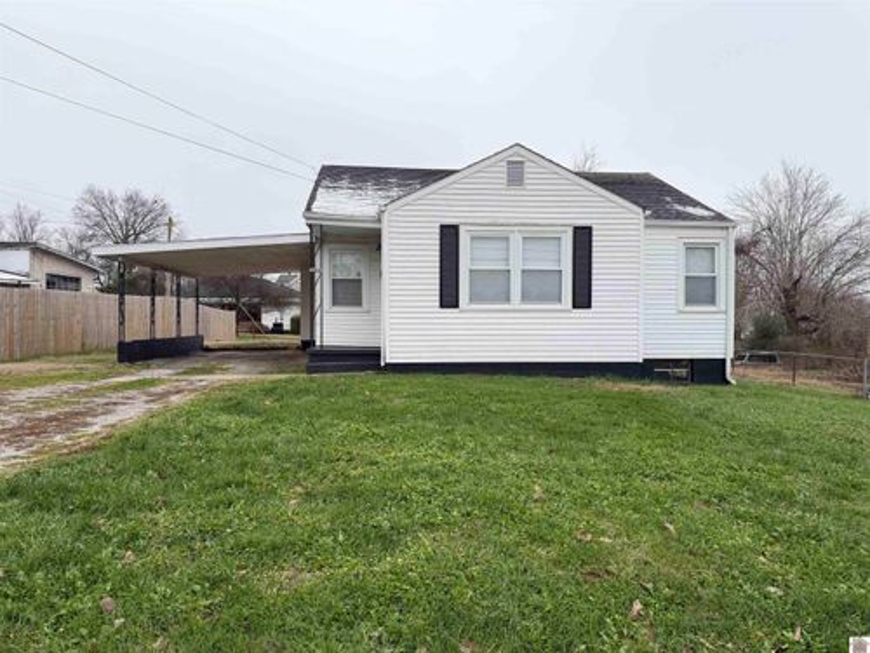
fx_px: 603
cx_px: 435
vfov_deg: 56.8
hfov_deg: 71.6
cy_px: 326
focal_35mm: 24
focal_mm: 6.76
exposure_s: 1/1060
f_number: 1.78
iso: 100
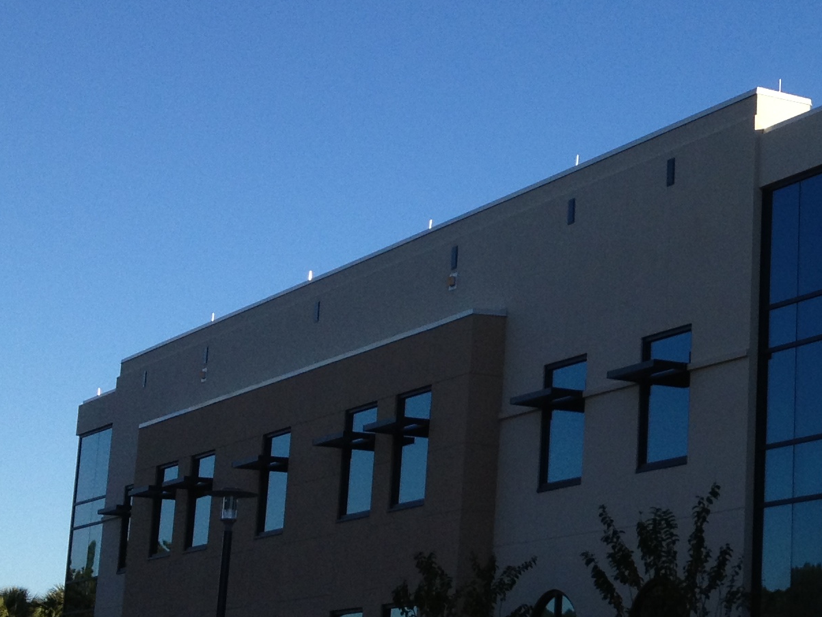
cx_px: 883
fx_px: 2256
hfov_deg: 19.8
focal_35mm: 95
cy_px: 270
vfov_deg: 15.6
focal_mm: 4.28
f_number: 2.4
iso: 50
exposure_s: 1/1004
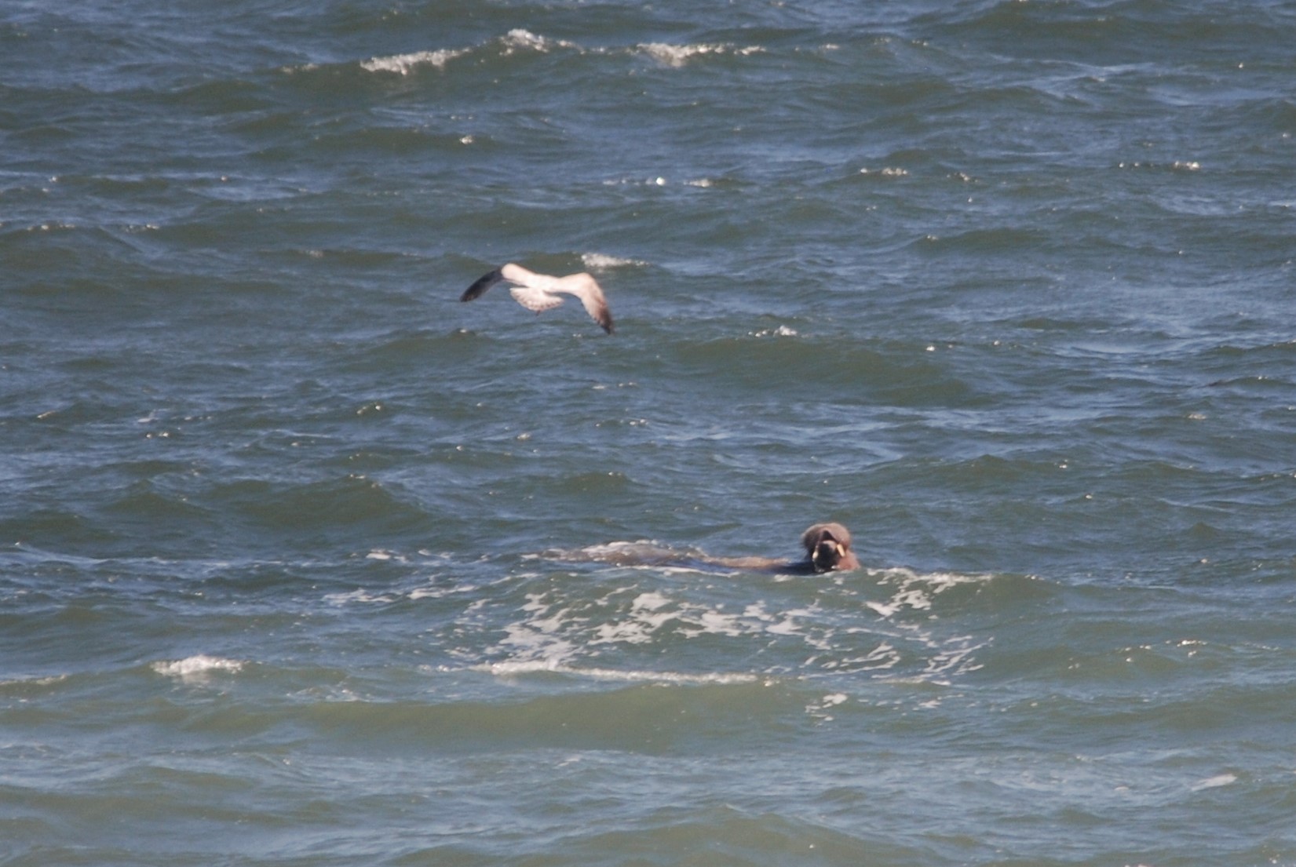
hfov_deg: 2.7
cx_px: 648
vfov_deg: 1.8
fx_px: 27031
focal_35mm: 750
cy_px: 434
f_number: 6.3
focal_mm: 500
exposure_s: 1/500
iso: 200
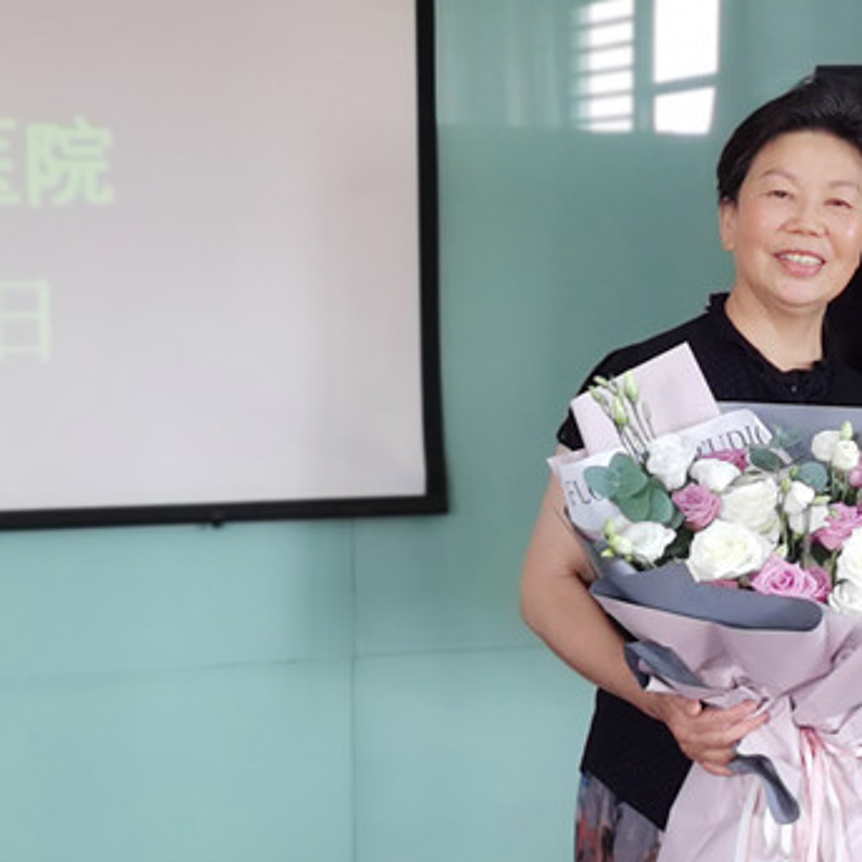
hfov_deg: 13.9
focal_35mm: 125
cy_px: 422
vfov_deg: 14.0
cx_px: 662
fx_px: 3522
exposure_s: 1/50
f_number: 1.6
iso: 100
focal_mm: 5.56
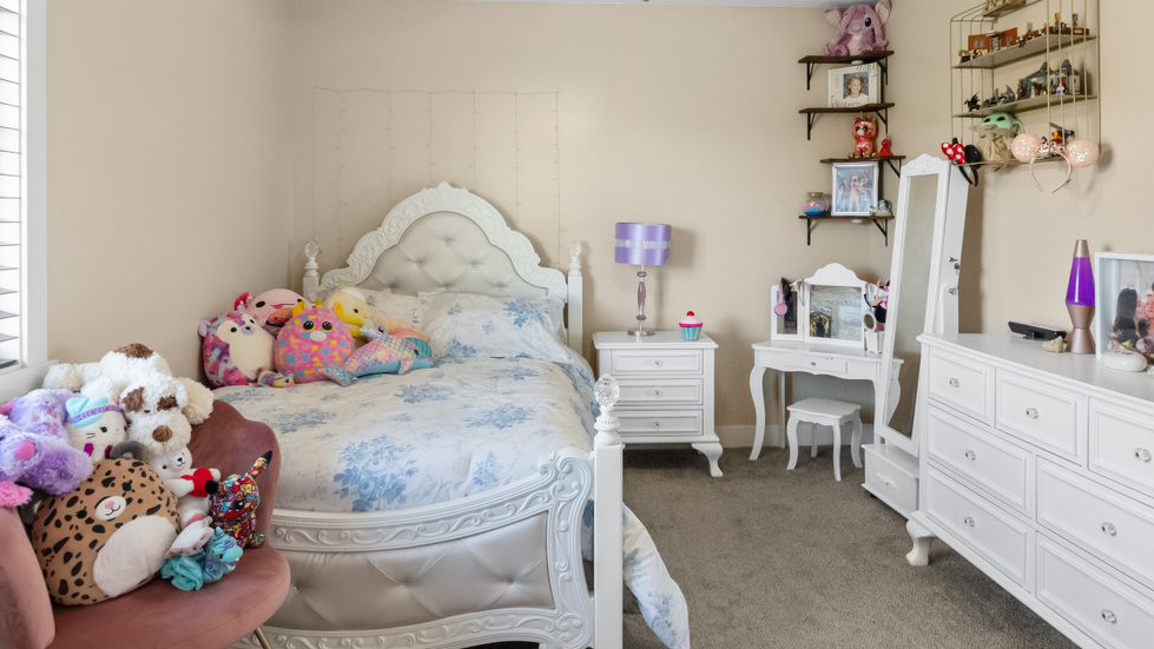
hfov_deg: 78.7
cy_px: 364
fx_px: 704
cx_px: 586
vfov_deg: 49.4
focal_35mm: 23
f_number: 6.3
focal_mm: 14
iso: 3200
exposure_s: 1/30
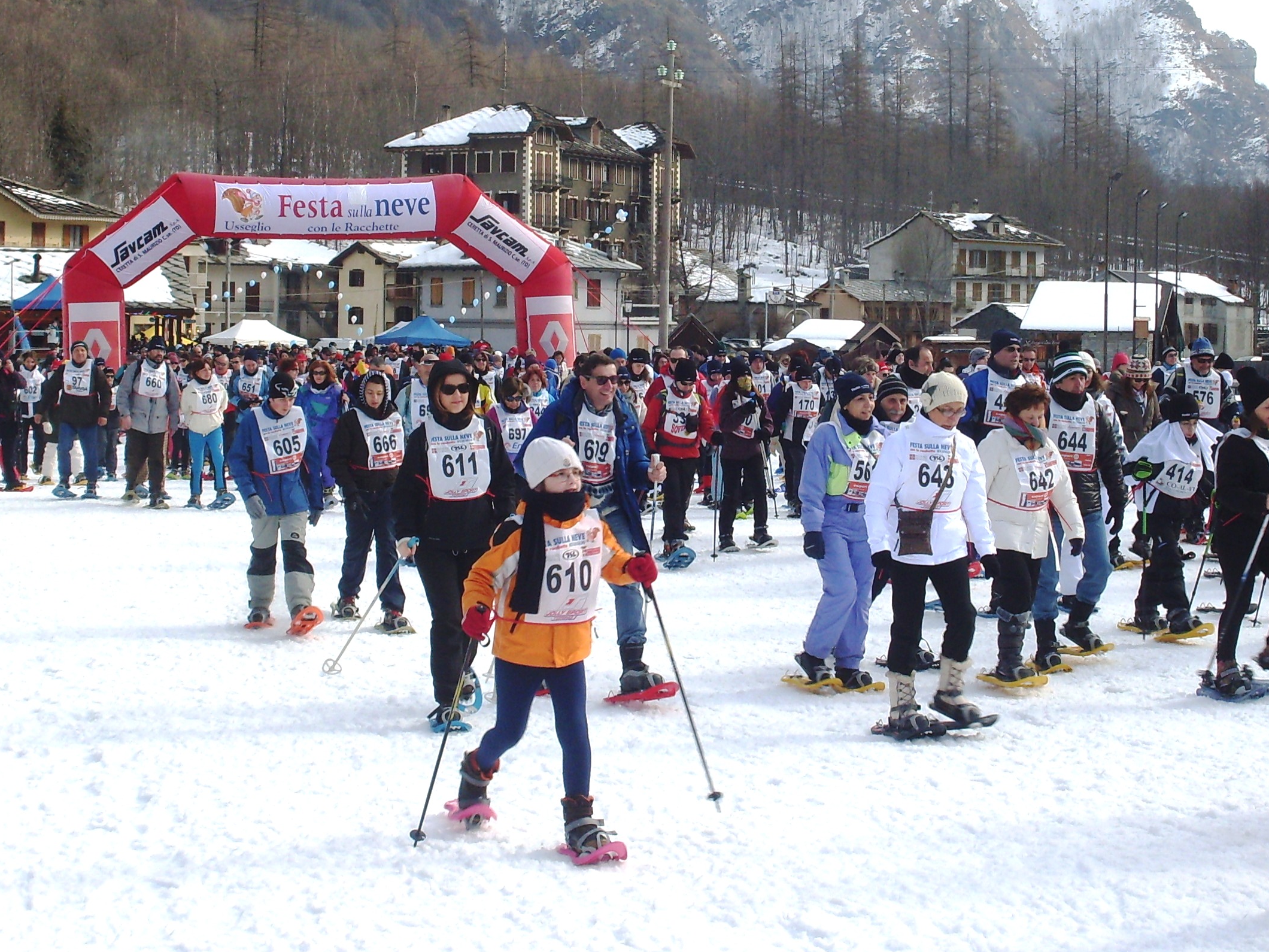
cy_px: 344
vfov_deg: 20.7
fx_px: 2603
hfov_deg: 27.4
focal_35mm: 71
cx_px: 706
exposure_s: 1/125
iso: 80
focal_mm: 8.1
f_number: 9.1
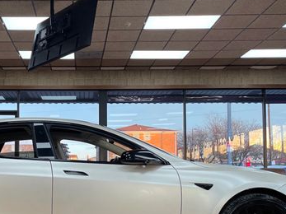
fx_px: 396
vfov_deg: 29.8
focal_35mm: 48
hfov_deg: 38.8
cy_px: 158
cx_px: 77
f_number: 1.6
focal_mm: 4.2
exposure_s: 1/120
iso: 40
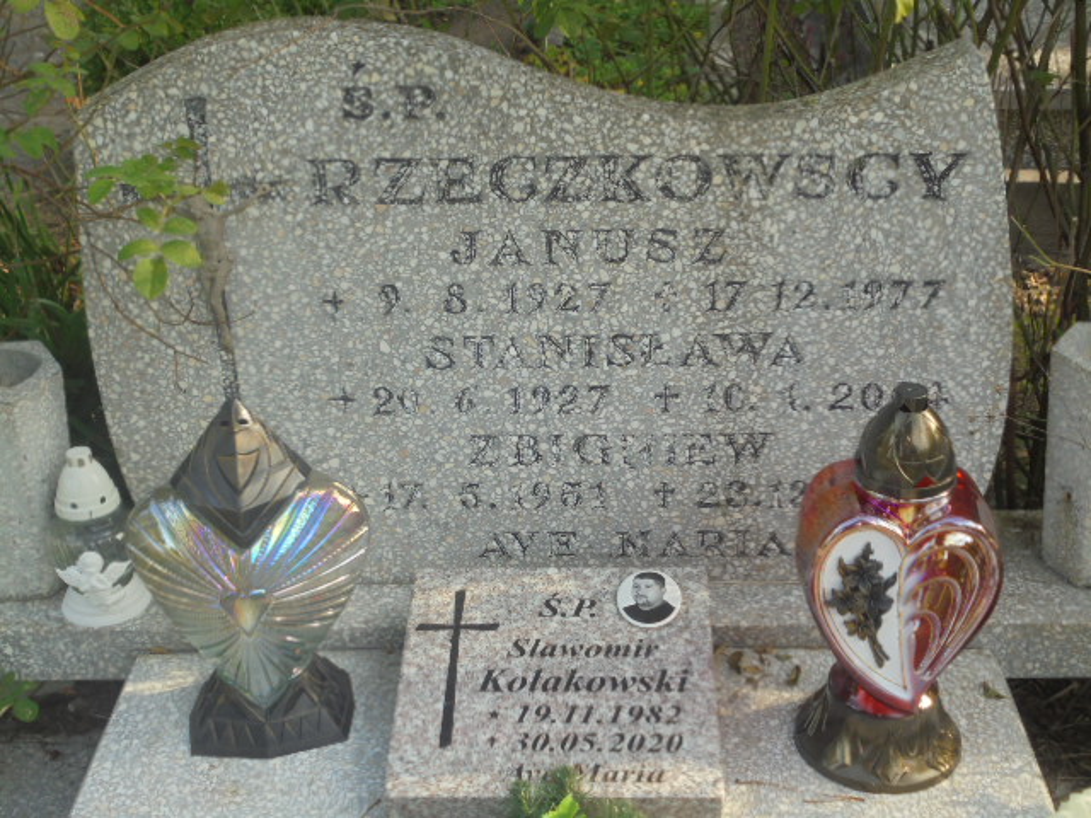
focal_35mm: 49
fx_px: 1544
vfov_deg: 29.7
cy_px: 409
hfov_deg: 38.9
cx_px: 546
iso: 100
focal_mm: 8.9
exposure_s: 1/100
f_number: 4.8
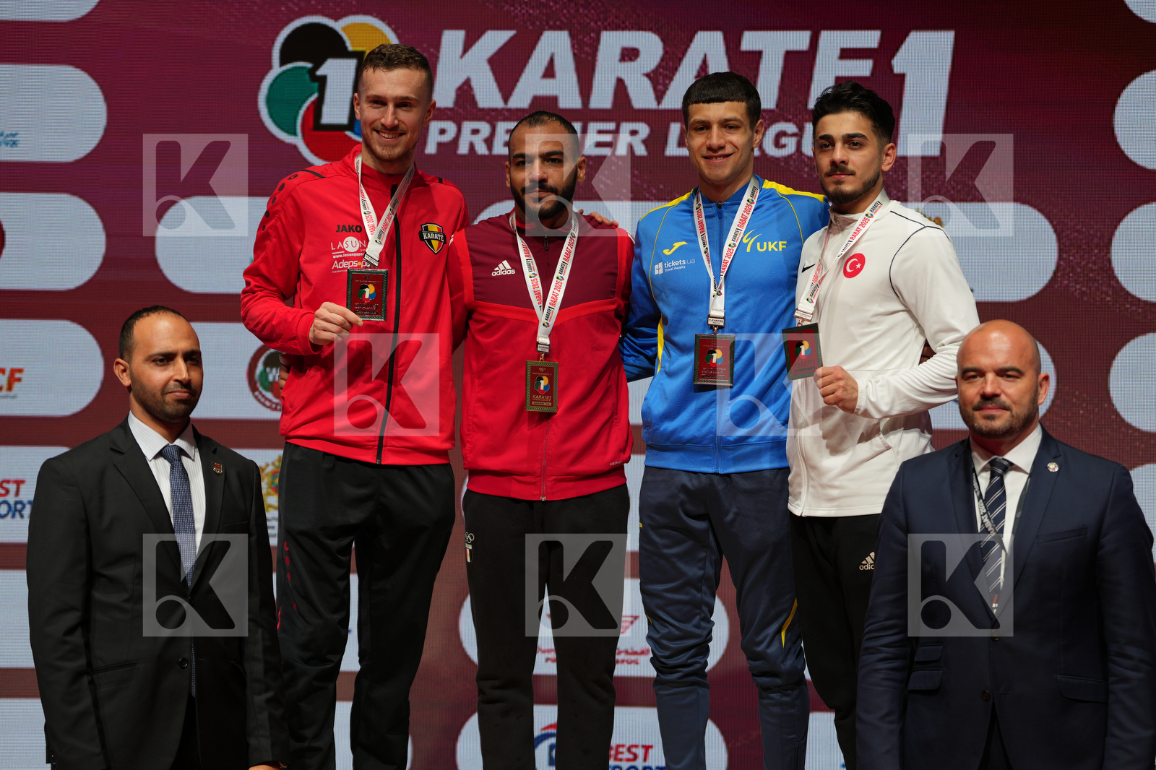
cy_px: 385
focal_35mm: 118
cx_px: 578
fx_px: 3788
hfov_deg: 17.4
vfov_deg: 11.6
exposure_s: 1/250
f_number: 2.8
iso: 100
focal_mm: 118
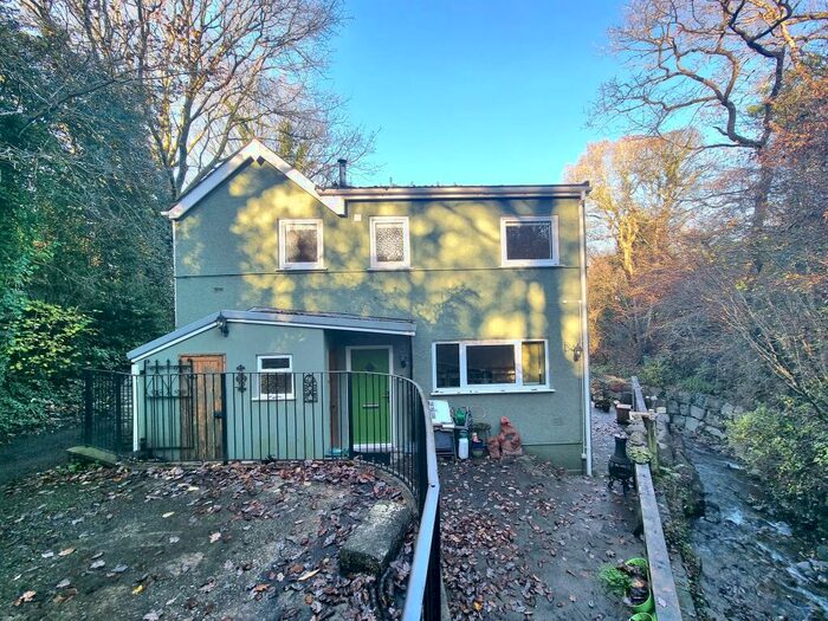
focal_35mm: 13
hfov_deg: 106.2
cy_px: 310
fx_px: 311
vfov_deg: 89.9
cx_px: 414
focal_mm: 2.2
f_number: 2.2
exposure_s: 1/256
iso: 50
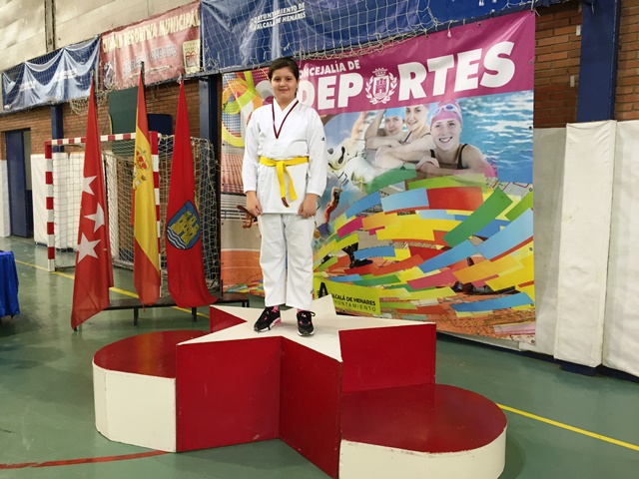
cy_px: 240
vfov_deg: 48.2
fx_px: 535
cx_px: 320
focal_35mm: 29
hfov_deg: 61.7
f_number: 2.2
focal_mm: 4.15
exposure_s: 1/33
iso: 80
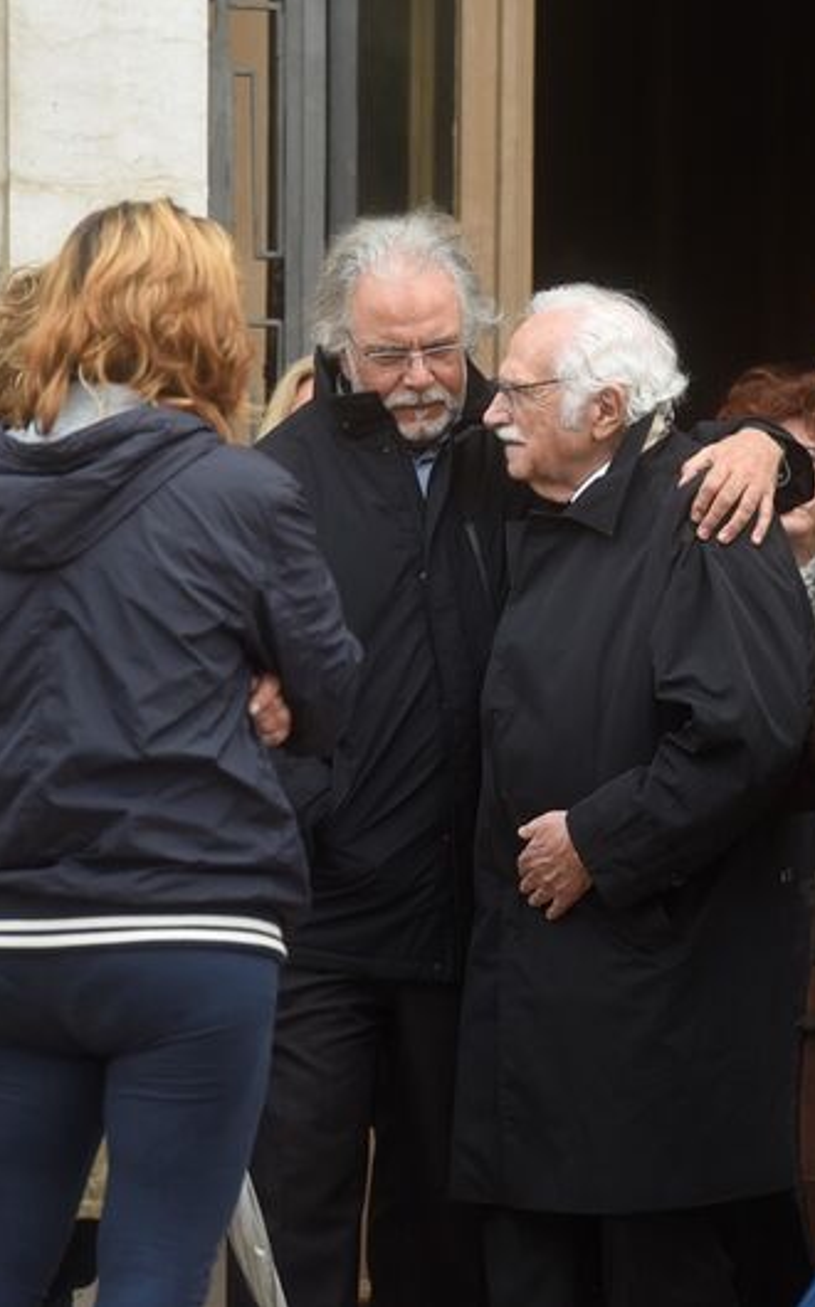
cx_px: 608
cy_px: 654
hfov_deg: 4.3
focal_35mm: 307
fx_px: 10925
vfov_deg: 6.8
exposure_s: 1/640
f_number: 5.6
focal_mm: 200
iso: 800
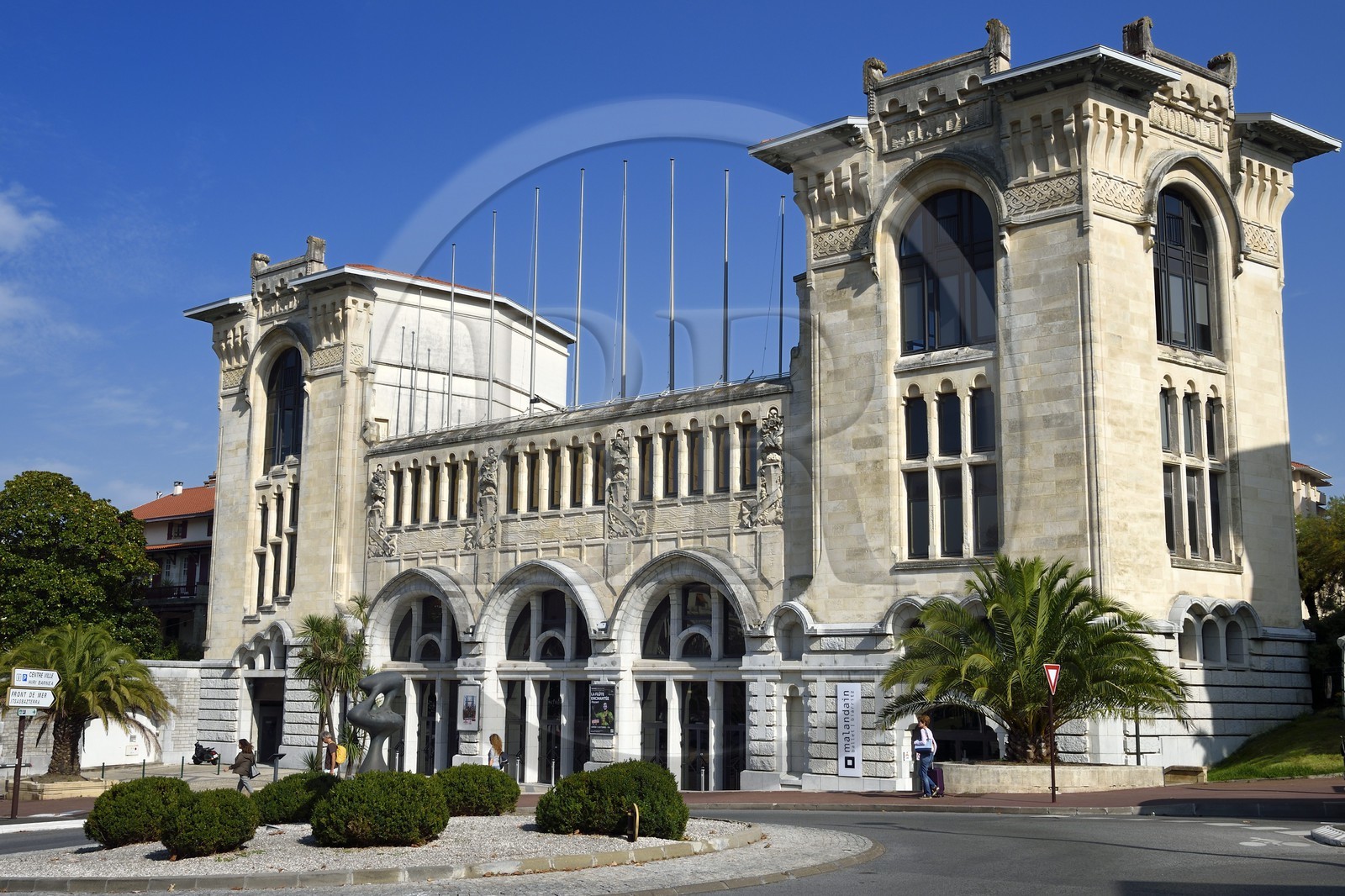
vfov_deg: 37.8
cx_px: 672
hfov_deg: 54.4
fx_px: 1307
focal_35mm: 35
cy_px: 448
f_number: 14
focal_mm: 35
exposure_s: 1/320
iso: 200
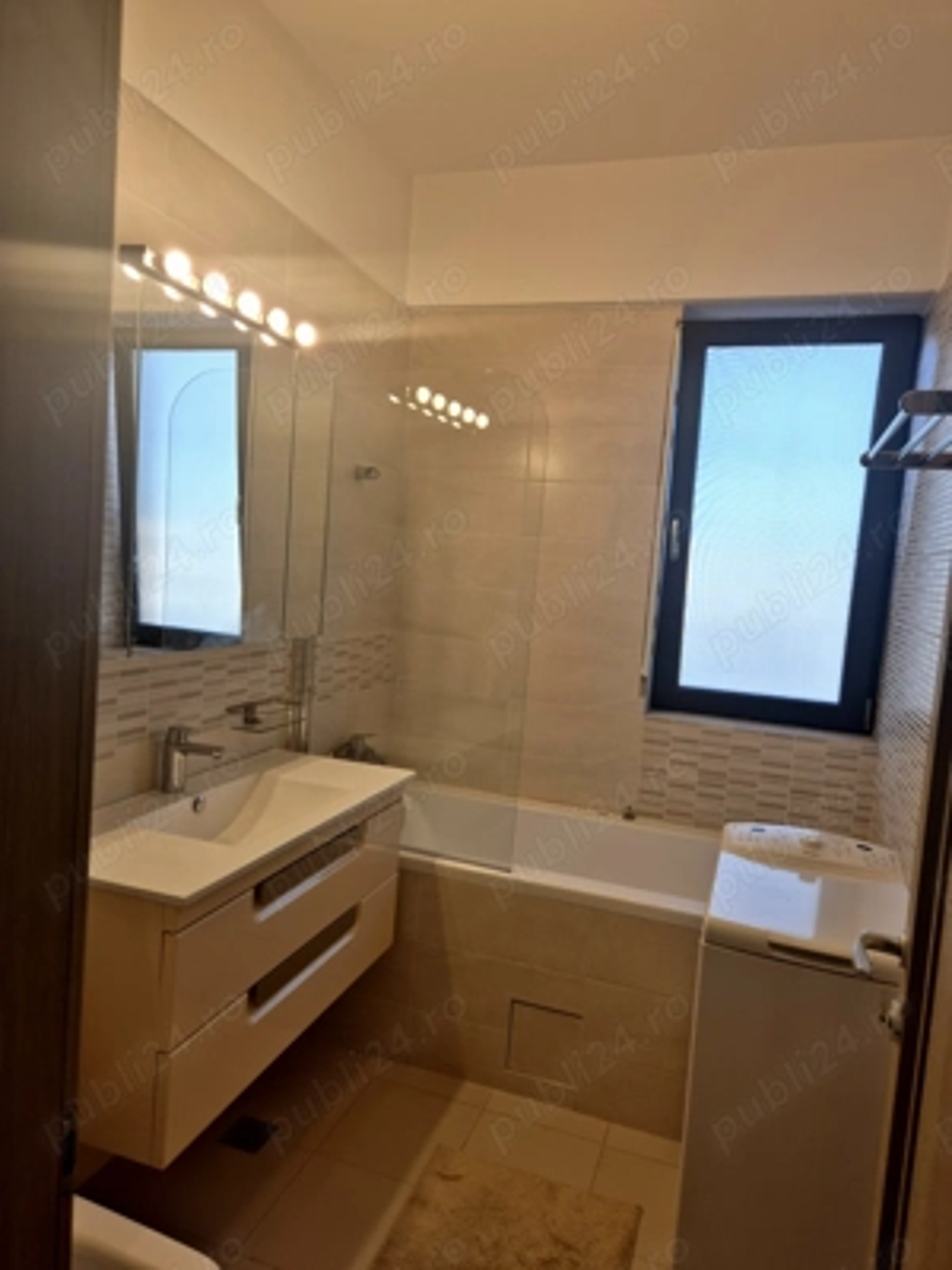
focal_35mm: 23
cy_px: 635
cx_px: 476
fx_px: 843
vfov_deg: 73.9
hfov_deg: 58.9
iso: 25
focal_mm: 5.4
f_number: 1.8
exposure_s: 1/122
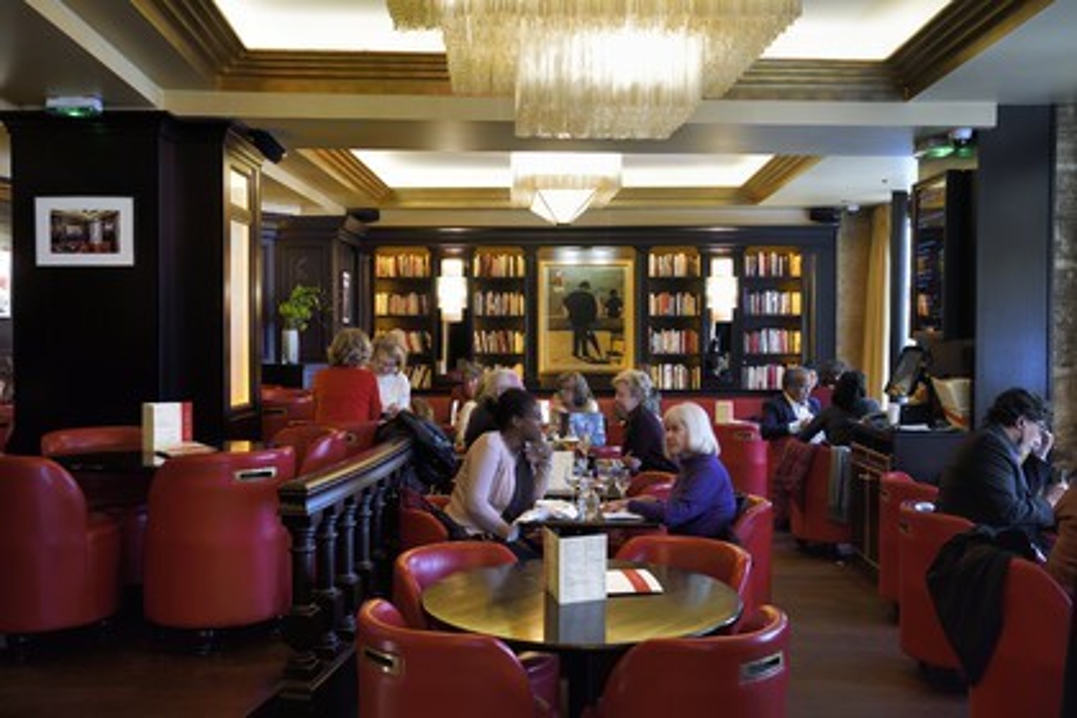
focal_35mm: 35
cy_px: 359
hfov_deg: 54.4
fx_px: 1047
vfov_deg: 37.9
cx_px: 538
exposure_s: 1/8
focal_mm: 35
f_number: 7.1
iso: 800
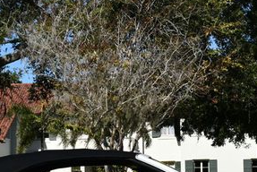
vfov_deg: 11.8
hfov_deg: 17.6
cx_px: 126
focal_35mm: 116
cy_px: 151
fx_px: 829
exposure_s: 1/400
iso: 100
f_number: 10
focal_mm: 26
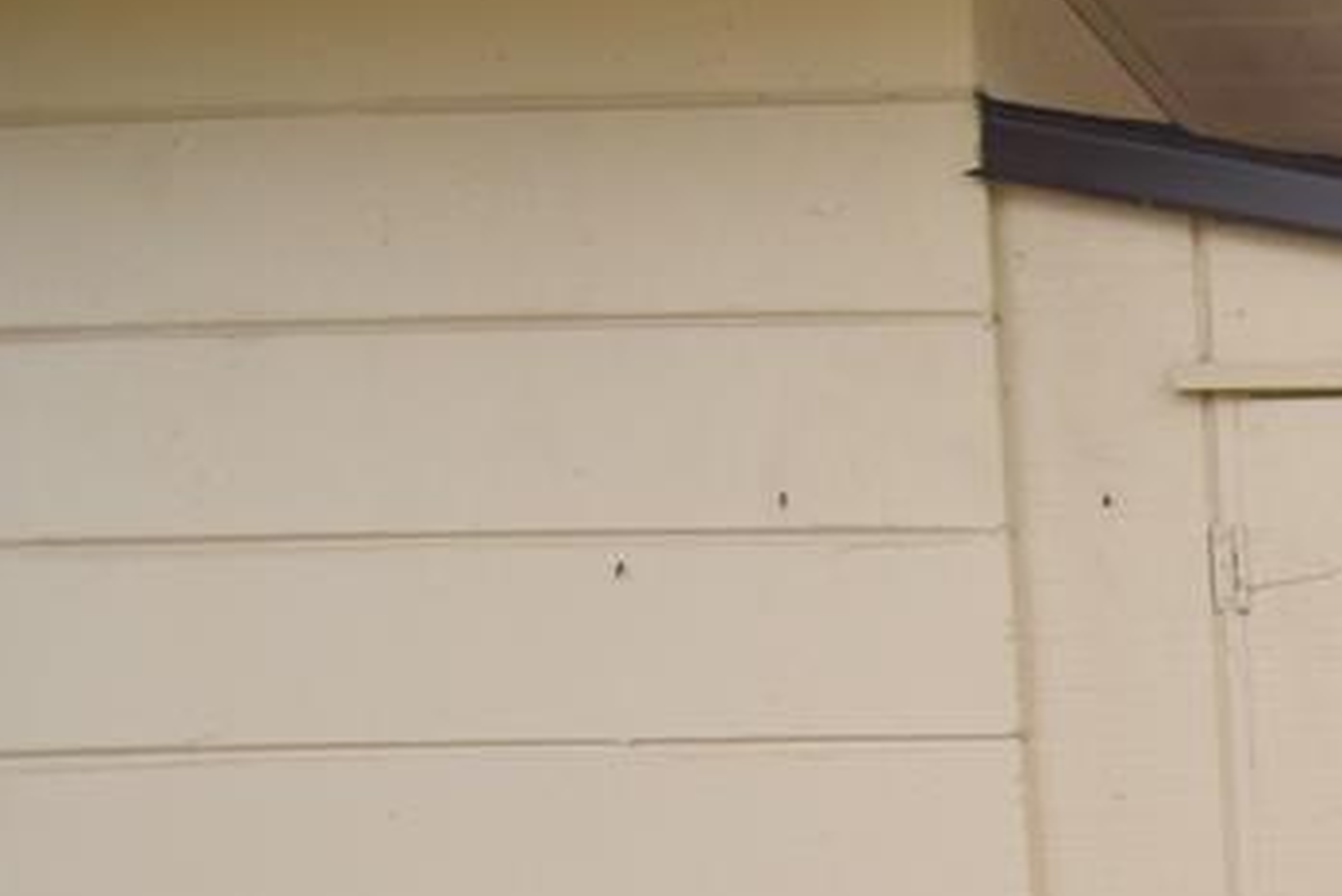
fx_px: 1641
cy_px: 942
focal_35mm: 44
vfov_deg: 28.3
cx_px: 1803
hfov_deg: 32.0
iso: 800
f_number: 3.5
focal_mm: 10
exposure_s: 1/4000
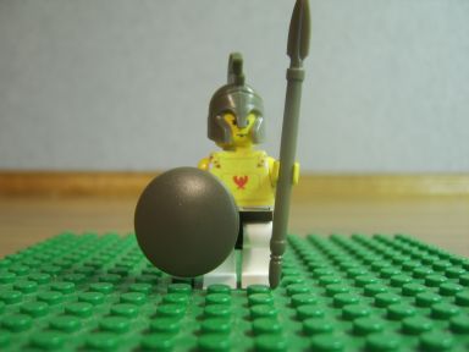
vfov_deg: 45.4
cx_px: 234
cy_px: 176
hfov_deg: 58.4
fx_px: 420
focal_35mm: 31
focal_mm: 8.13
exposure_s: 1/3
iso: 71
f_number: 2.7
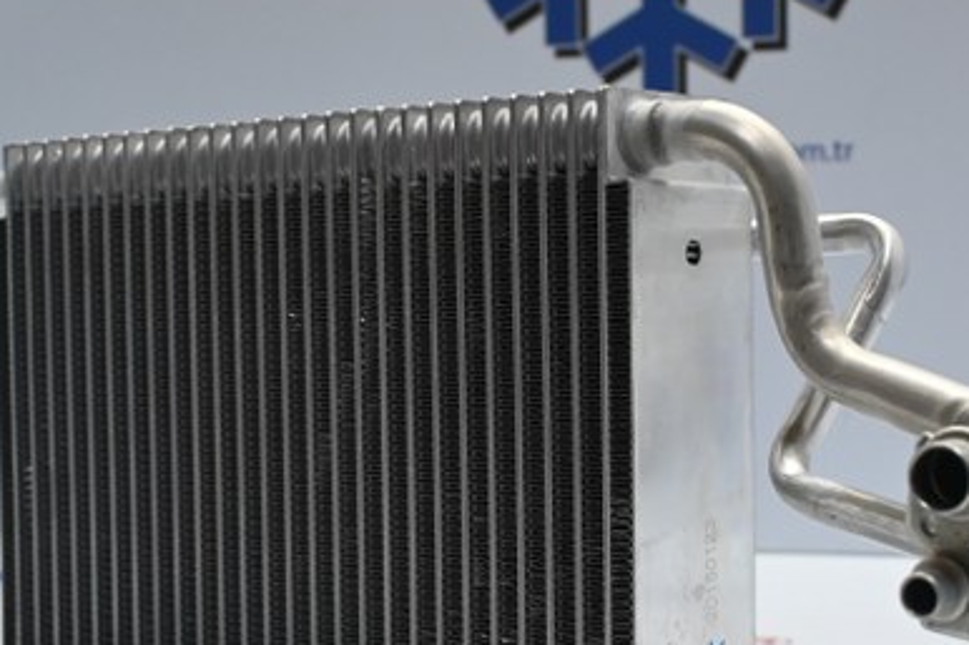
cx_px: 532
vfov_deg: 19.1
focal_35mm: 71
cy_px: 392
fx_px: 1915
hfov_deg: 28.4
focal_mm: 30.5
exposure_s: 1/125
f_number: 4.8
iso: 1400
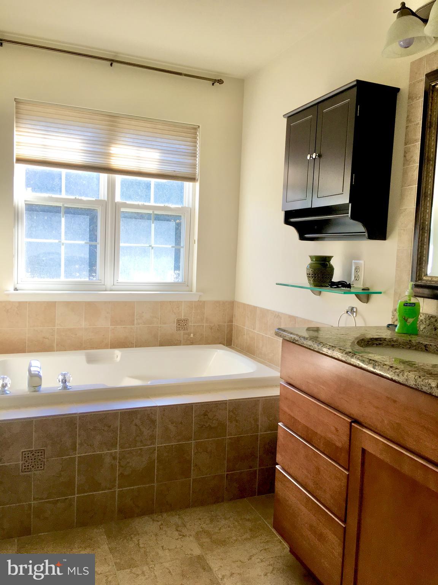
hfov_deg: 48.2
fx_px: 489
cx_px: 219
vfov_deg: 61.7
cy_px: 292
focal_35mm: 29
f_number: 2.2
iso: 32
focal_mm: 4.15
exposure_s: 1/120
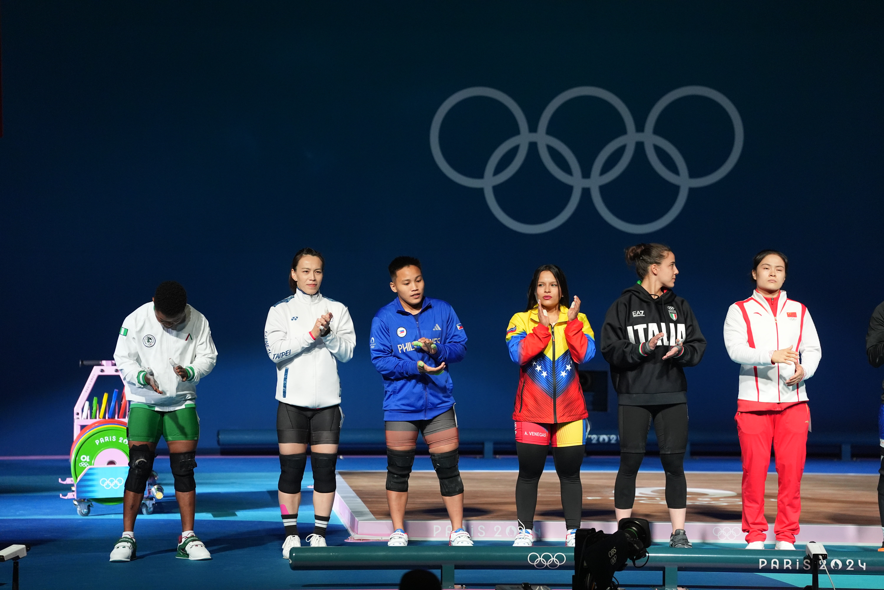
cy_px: 295
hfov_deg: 10.3
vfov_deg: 6.9
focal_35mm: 200
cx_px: 442
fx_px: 4911
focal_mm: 200
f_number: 3.5
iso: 3200
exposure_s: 1/1600
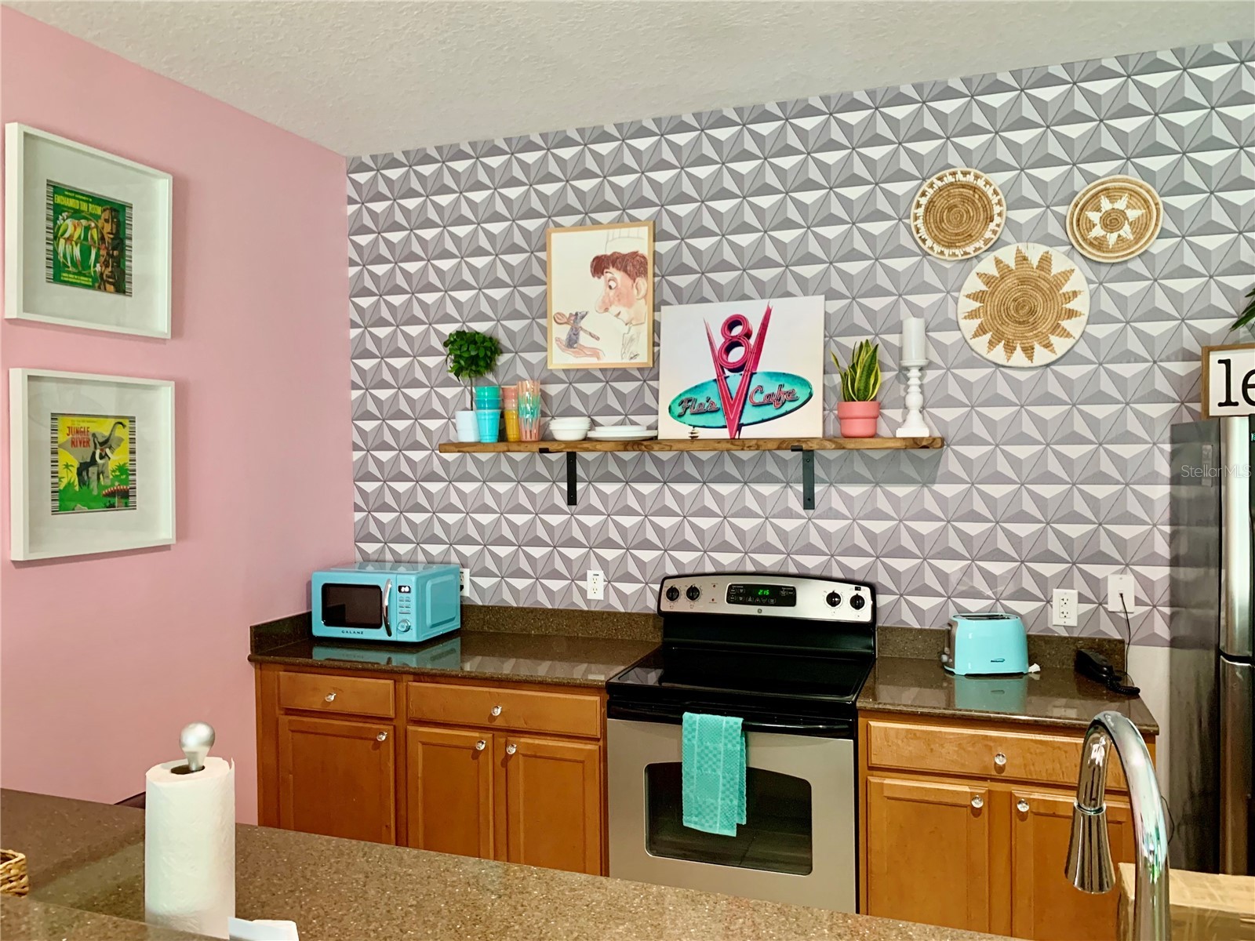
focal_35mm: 26
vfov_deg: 53.1
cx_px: 628
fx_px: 943
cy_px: 470
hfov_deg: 67.3
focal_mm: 4.25
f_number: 1.8
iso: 320
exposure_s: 1/40
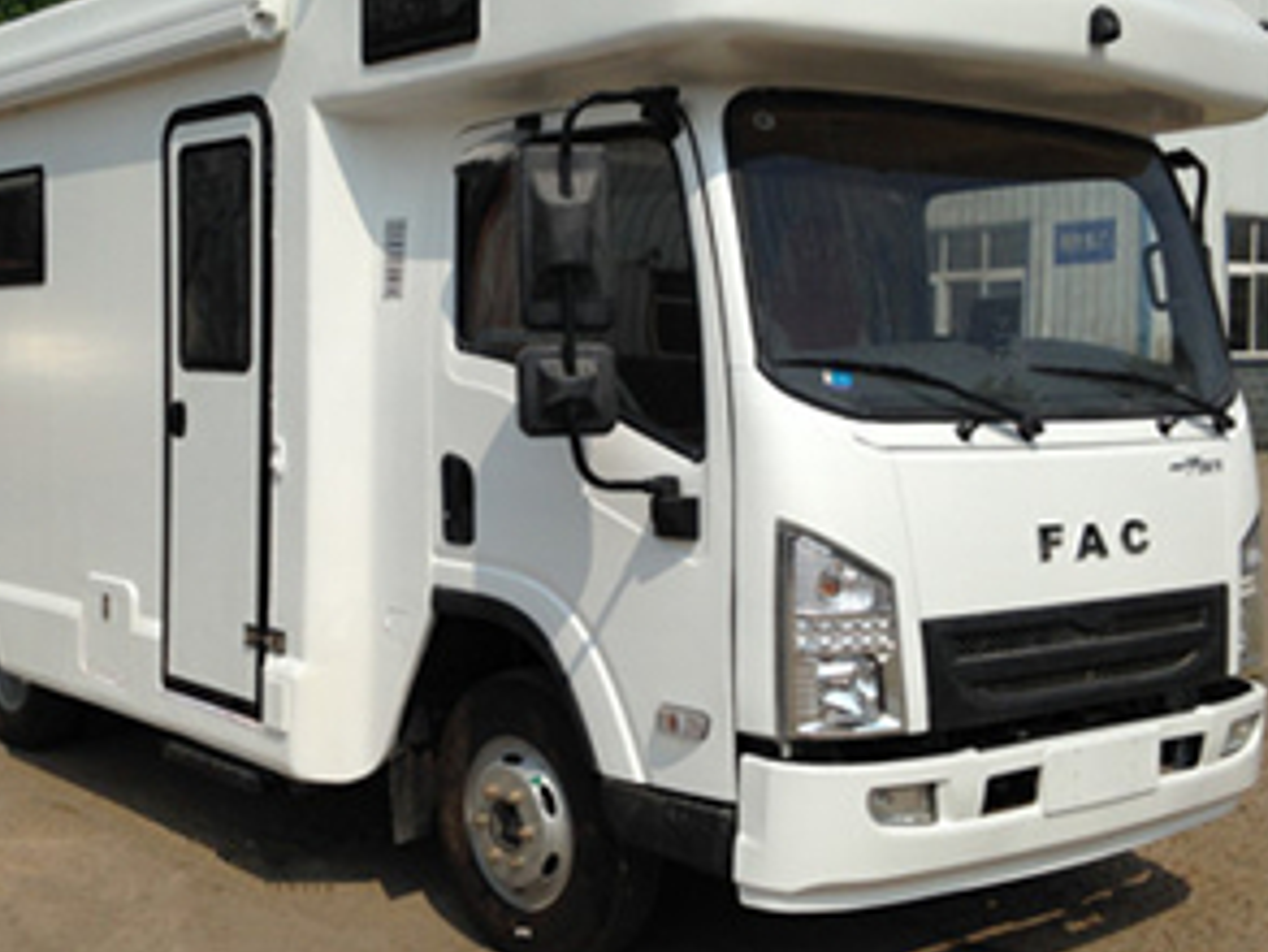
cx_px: 517
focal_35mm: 49
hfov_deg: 38.8
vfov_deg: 29.7
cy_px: 428
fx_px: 1796
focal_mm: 4.12
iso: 50
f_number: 2.4
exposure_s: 1/3876
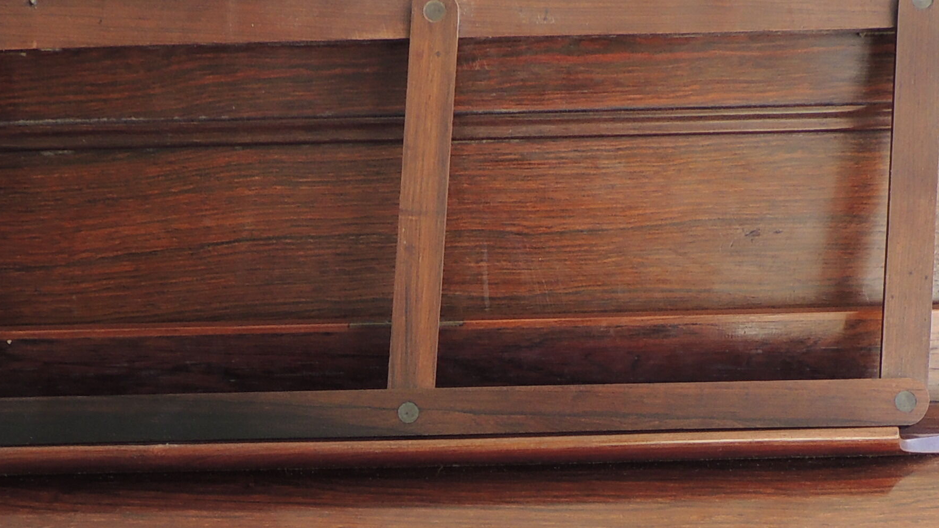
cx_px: 513
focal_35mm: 68
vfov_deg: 16.9
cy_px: 640
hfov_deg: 31.0
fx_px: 1693
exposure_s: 1/80
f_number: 3
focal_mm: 4.3
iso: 100
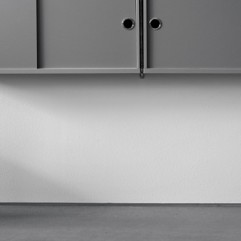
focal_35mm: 158
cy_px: -154
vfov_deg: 10.6
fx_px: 1245
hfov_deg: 11.1
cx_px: 82
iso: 100
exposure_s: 1
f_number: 8
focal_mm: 60
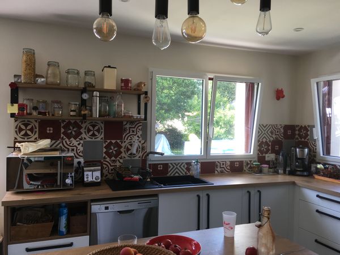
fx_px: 285
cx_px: 170
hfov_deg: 61.7
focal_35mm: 29
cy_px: 128
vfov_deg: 48.2
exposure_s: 1/50
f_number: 2.2
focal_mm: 4.15
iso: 32
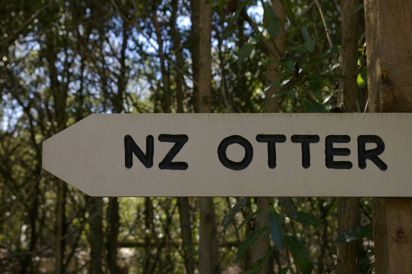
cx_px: 206
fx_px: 686
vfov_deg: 22.6
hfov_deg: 33.4
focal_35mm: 60
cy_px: 137
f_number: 8
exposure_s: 1/125
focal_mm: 40
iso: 400
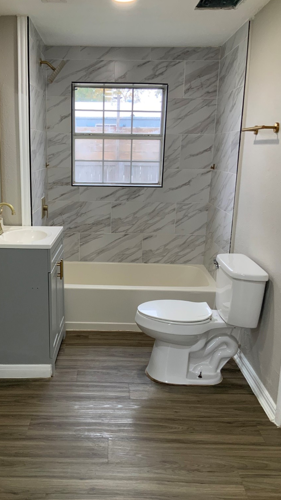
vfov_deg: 61.0
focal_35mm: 32
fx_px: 424
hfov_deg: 36.4
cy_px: 250
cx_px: 102
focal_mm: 3
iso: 64
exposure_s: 1/60
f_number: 1.8
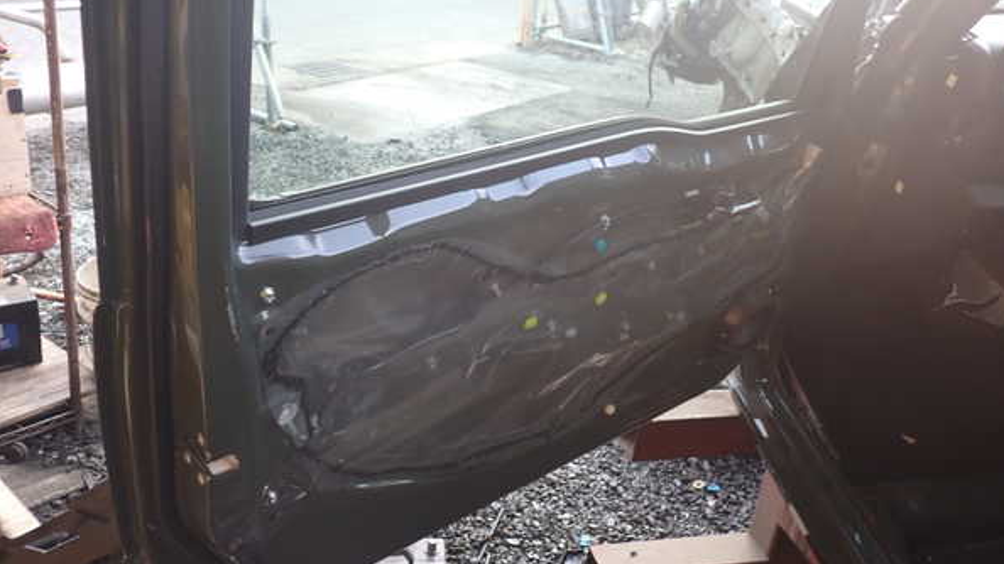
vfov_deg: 35.6
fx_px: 878
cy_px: 245
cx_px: 505
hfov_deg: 59.5
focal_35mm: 33
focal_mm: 5.4
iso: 125
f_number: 2.3
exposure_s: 1/60
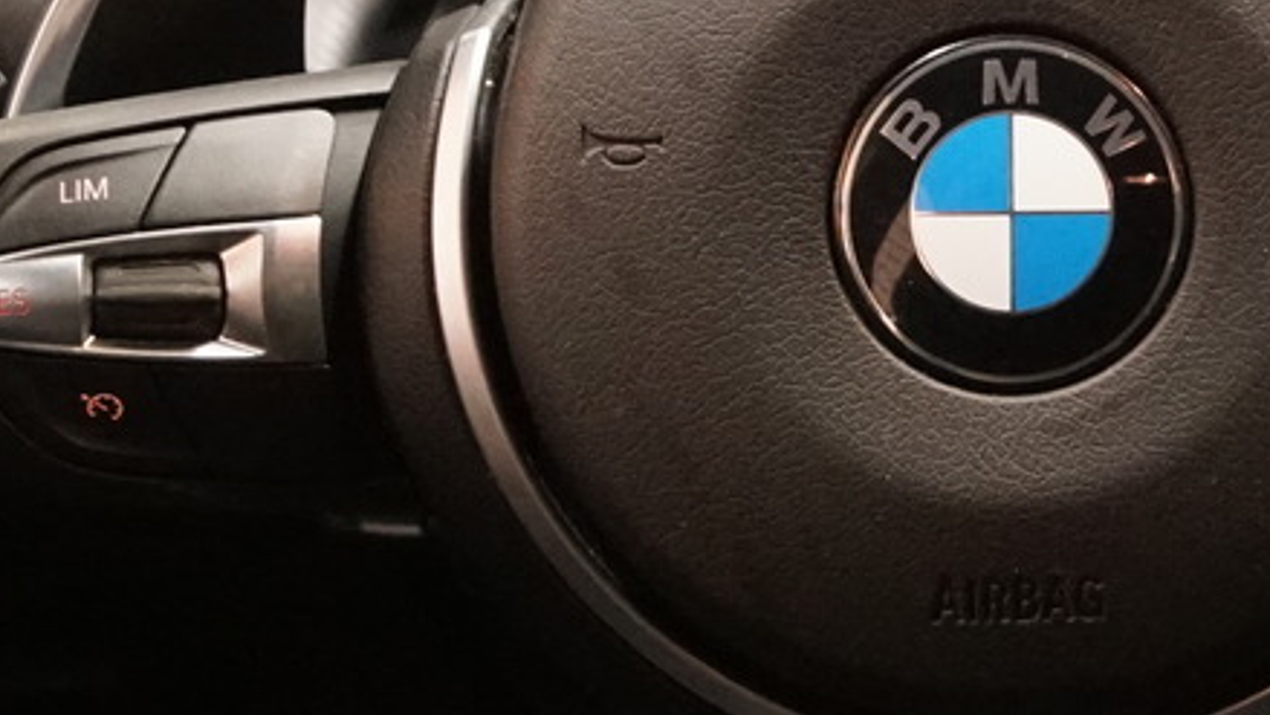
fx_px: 4681
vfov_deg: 8.7
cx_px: 1059
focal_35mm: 139
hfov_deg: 15.3
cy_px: 194
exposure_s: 1/60
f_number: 4
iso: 3200
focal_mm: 24
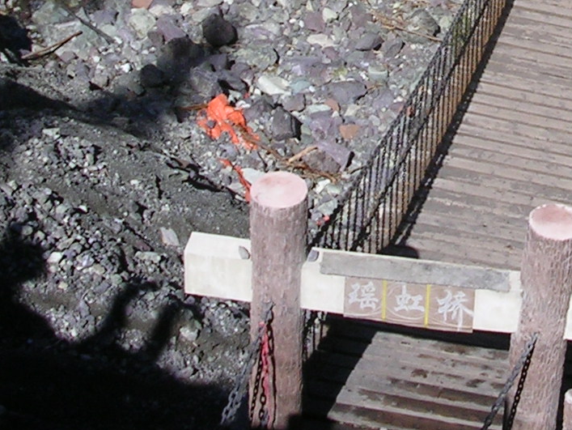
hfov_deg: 17.6
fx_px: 1819
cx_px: 530
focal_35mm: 110
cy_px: -91
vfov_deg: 13.1
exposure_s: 1/398
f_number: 5.6
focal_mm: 5.8
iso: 50
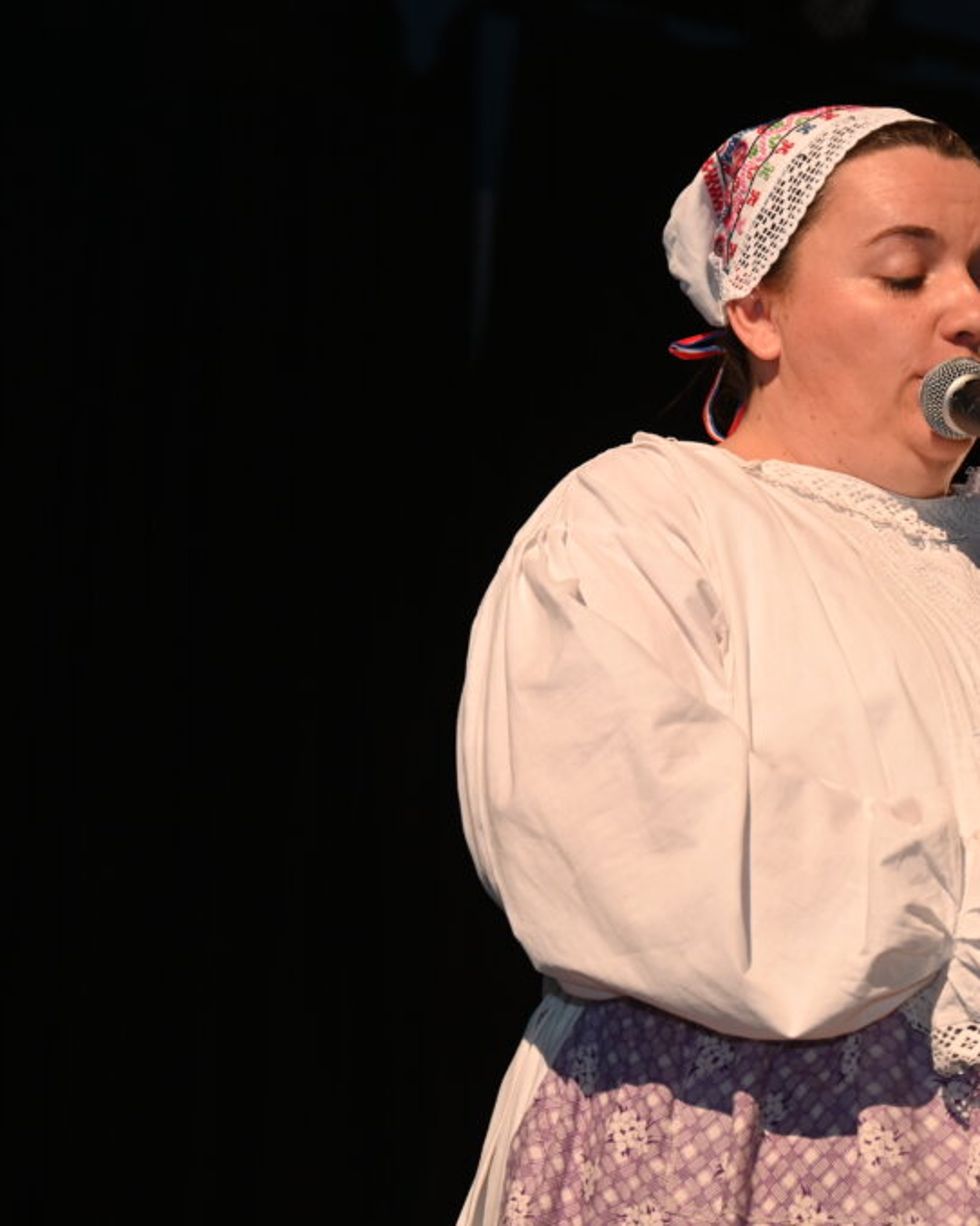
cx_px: 839
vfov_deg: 14.2
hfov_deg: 11.3
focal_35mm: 136
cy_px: 614
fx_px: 4933
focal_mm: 96
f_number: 6.3
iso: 1600
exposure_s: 1/60
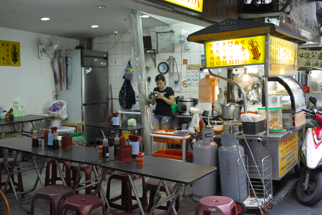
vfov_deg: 32.6
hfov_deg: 47.4
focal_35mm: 41
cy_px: 108
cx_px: 161
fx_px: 367
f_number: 2.8
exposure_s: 1/15
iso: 200
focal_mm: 24.2
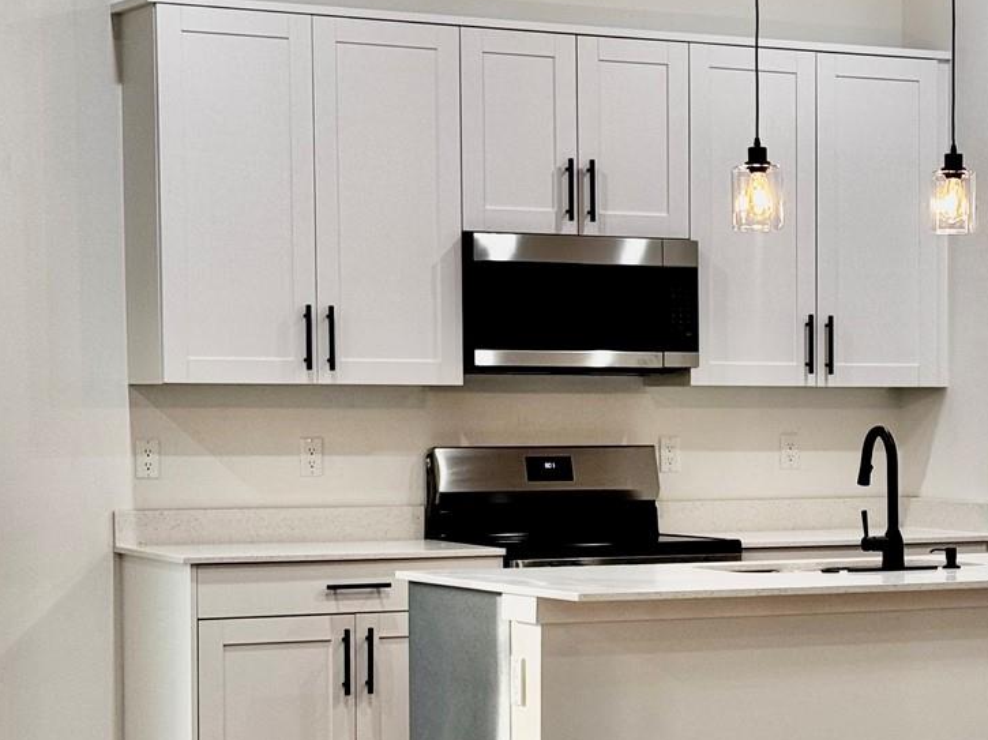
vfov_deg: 13.9
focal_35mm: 106
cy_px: 563
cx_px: 867
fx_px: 3024
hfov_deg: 18.3
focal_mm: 6.76
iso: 64
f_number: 1.78
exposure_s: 1/60
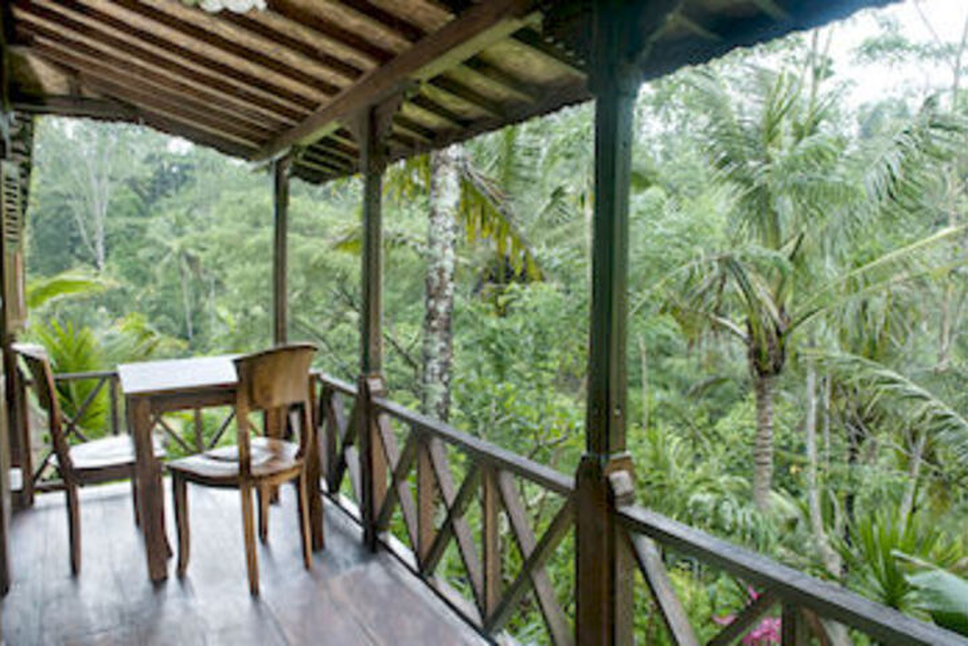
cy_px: 323
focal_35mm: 26
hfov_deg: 70.4
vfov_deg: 50.4
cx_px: 484
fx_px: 686
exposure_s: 1/4
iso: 100
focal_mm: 17
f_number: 7.1
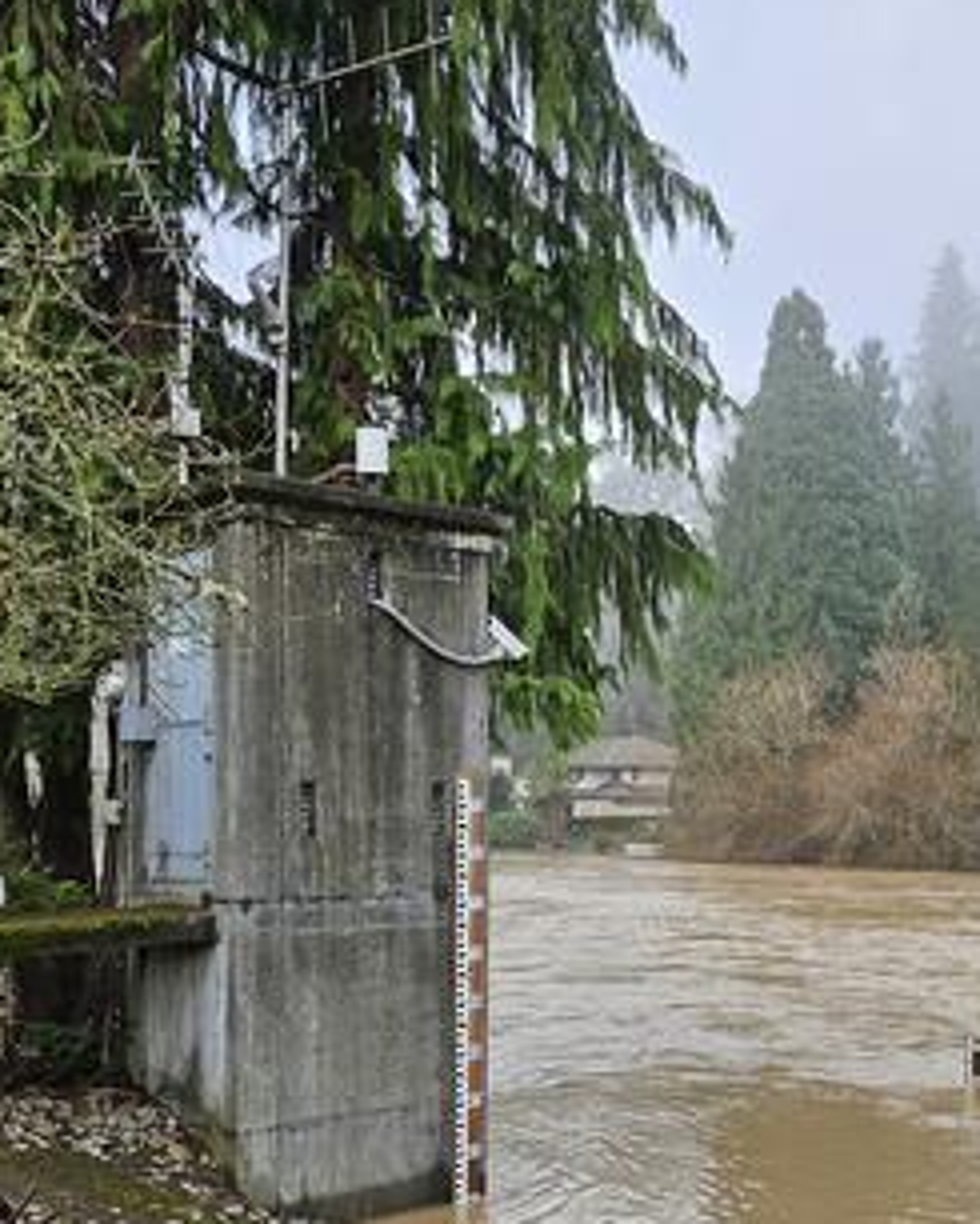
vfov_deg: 41.5
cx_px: 744
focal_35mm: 44
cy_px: 812
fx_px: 1594
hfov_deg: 33.4
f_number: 1.8
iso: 25
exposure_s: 1/306
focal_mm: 5.4
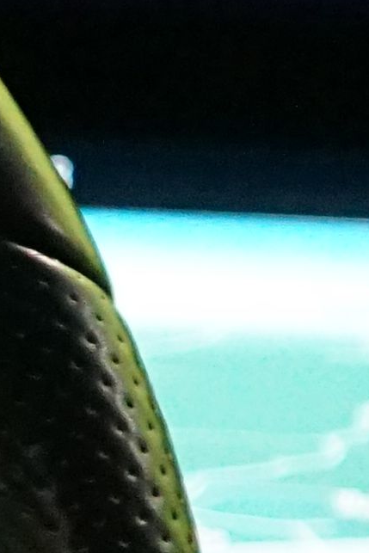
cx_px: -1540
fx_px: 4302
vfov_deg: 7.2
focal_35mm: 280
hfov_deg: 4.2
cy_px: 890
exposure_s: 1/125
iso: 6400
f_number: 3.5
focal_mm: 30
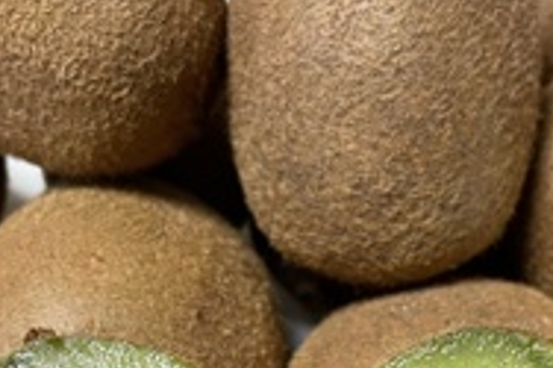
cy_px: 303
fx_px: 1059
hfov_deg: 29.3
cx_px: 285
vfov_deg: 19.5
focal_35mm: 69
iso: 100
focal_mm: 4.2
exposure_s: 1/50
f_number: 1.6
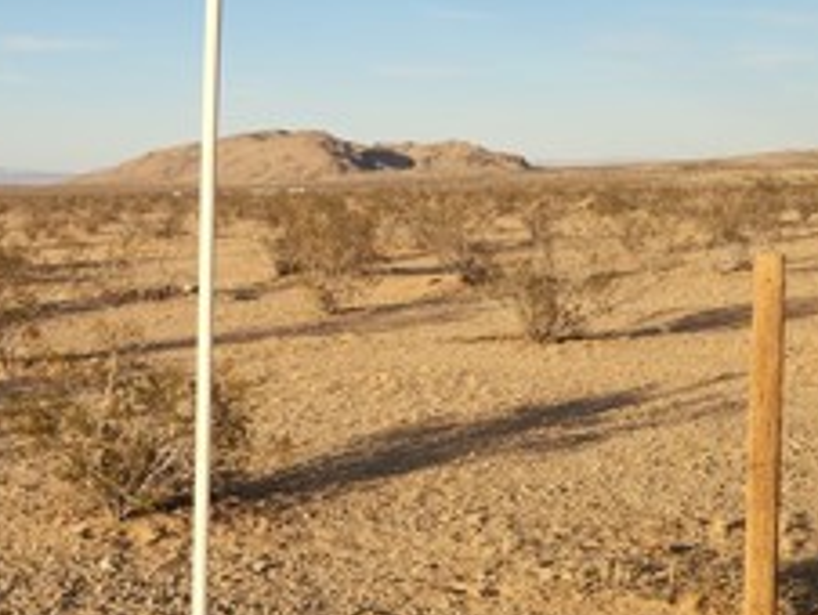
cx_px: 351
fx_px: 1538
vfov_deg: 22.6
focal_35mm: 65
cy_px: 369
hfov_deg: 29.8
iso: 20
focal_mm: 5.4
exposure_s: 1/1044
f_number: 1.8
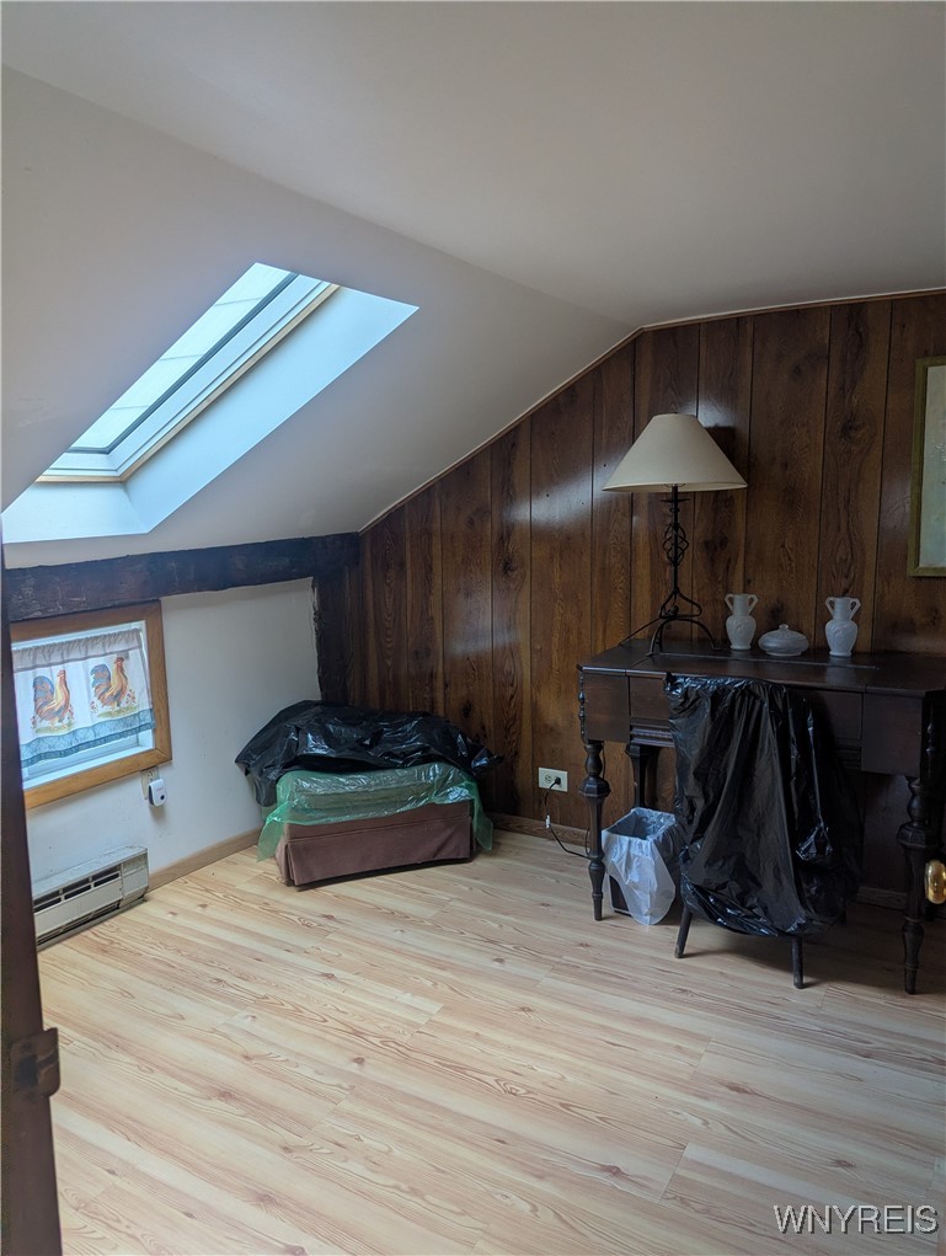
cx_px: 473
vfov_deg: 71.5
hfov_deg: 56.9
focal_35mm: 24
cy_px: 628
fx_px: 872
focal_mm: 6.81
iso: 87
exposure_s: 1/113
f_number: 1.85
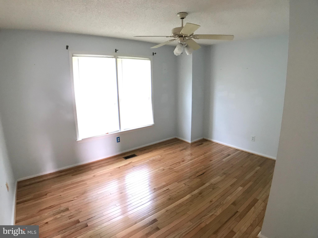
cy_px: 119
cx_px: 159
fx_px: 257
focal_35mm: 28
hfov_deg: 63.4
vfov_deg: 49.7
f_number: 1.8
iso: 100
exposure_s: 1/8
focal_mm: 3.99
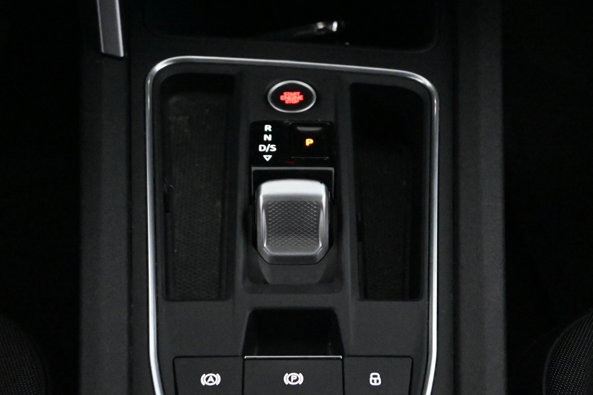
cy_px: 198
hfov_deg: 27.0
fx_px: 1235
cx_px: 296
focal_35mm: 75
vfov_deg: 18.2
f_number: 6.3
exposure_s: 1/80
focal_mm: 50
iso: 25600
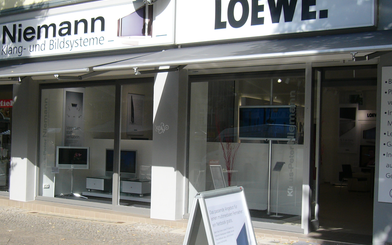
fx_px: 534
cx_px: 162
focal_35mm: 50
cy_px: 130
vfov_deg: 25.8
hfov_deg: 40.2
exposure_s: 1/100
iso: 80
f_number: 8
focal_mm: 5.8
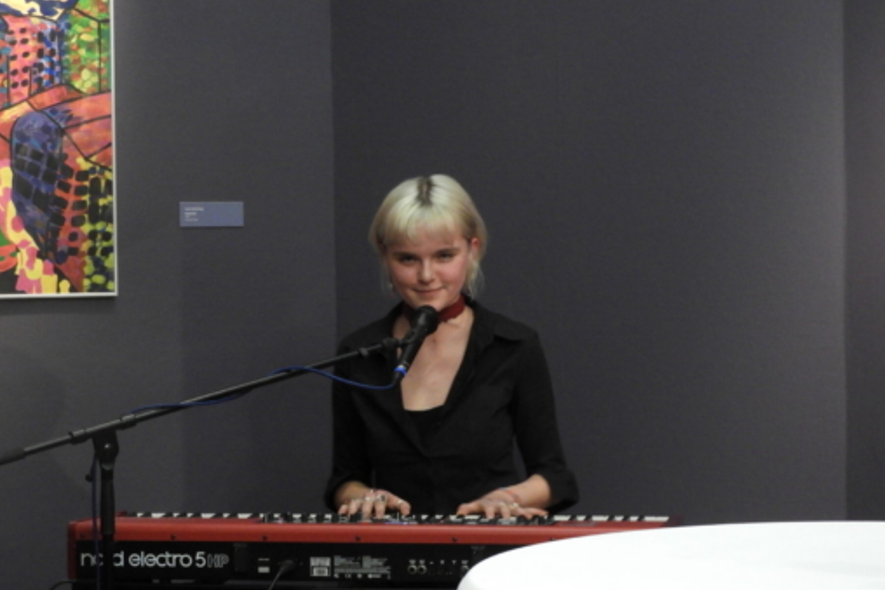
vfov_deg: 11.8
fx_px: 2852
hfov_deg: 17.6
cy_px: 305
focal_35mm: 116
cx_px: 420
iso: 800
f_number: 4.8
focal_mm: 18.8
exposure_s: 1/5
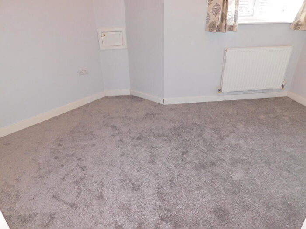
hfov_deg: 73.9
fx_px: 203
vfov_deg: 58.9
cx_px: 153
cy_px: 114
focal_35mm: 23
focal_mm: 4
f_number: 3
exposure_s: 1/30
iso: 200
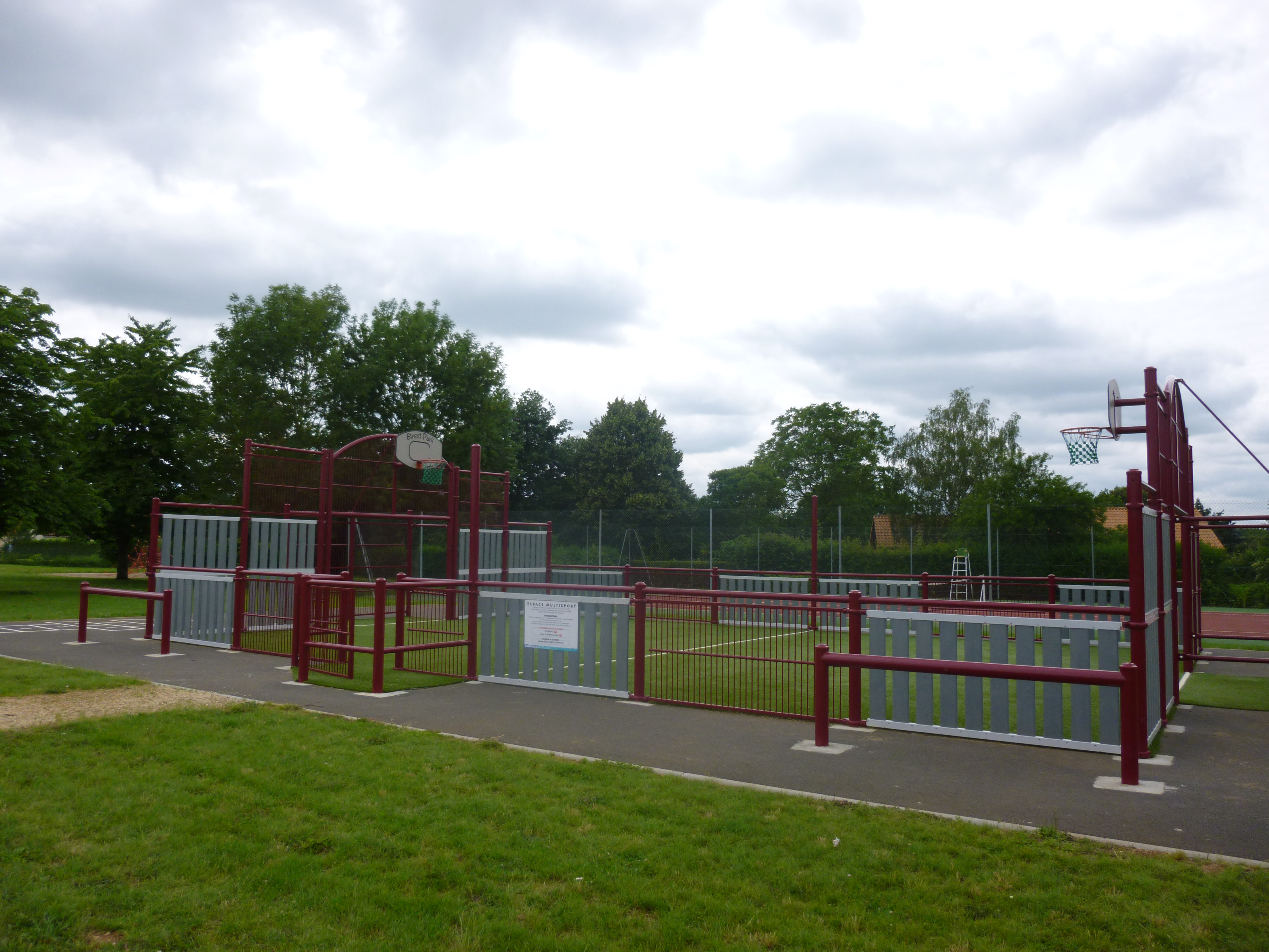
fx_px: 916
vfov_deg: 54.9
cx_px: 634
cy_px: 476
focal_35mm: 25
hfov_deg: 69.4
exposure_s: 1/800
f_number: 3.1
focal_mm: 4.5
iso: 100
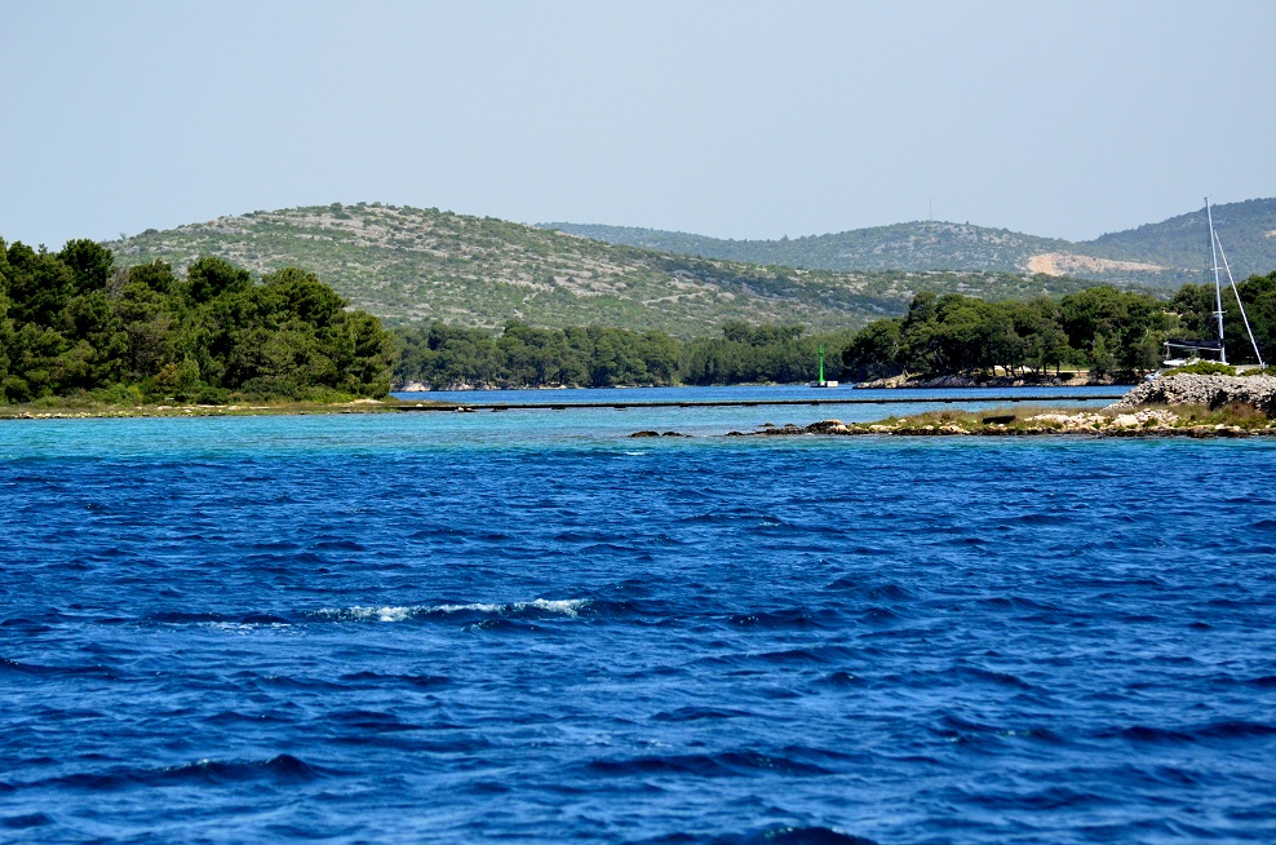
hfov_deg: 10.9
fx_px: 6702
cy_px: 423
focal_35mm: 190
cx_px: 640
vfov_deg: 7.2
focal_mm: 125
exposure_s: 1/8000
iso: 1400
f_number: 4.8
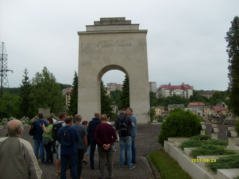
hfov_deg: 52.6
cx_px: 120
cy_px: 90
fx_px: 242
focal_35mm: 35
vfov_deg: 40.7
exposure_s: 1/90
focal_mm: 5.8
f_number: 7.1
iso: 80
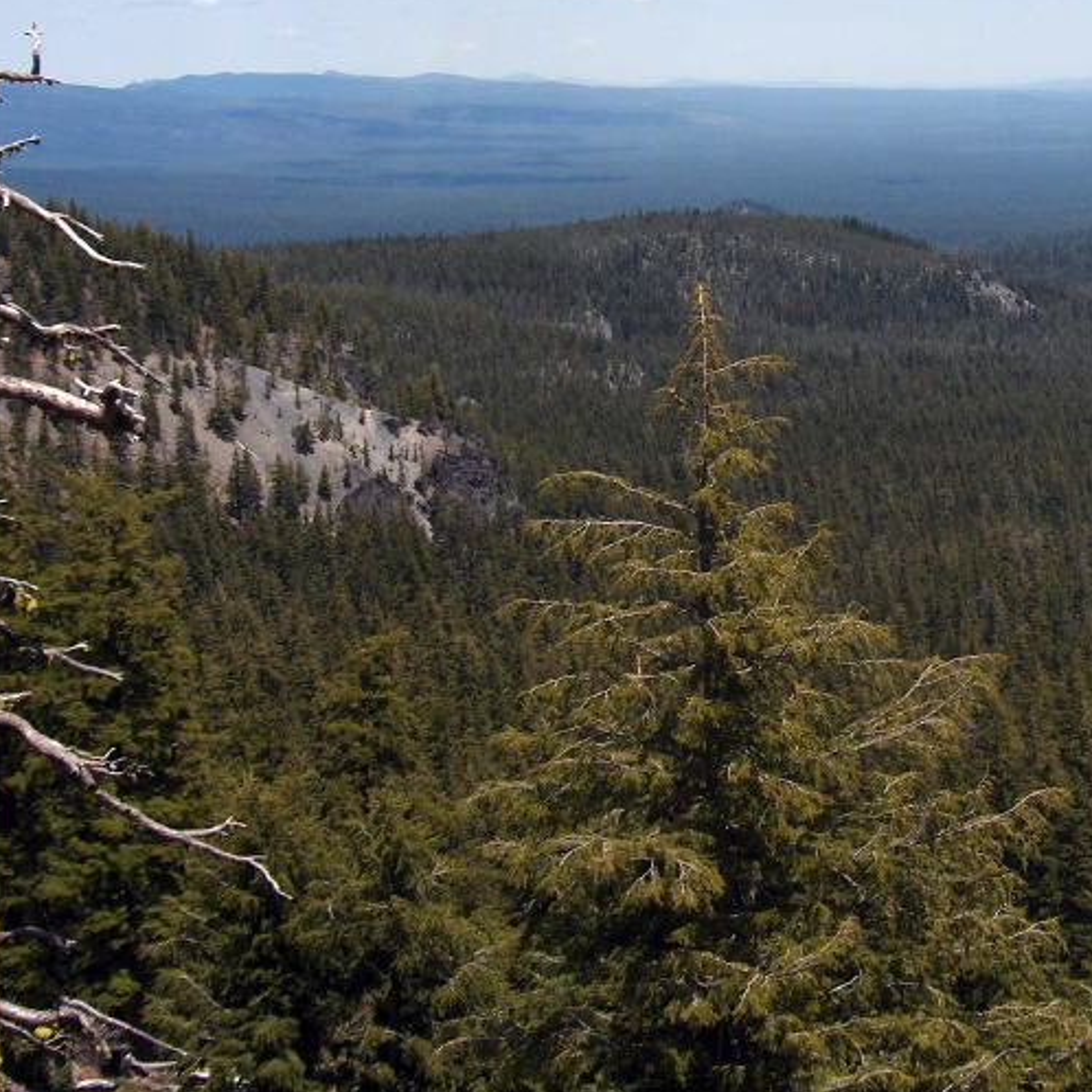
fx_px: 2463
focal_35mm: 69
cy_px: 388
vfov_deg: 24.9
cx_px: 856
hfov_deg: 24.6
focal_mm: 8
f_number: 4.8
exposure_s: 1/629
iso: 100
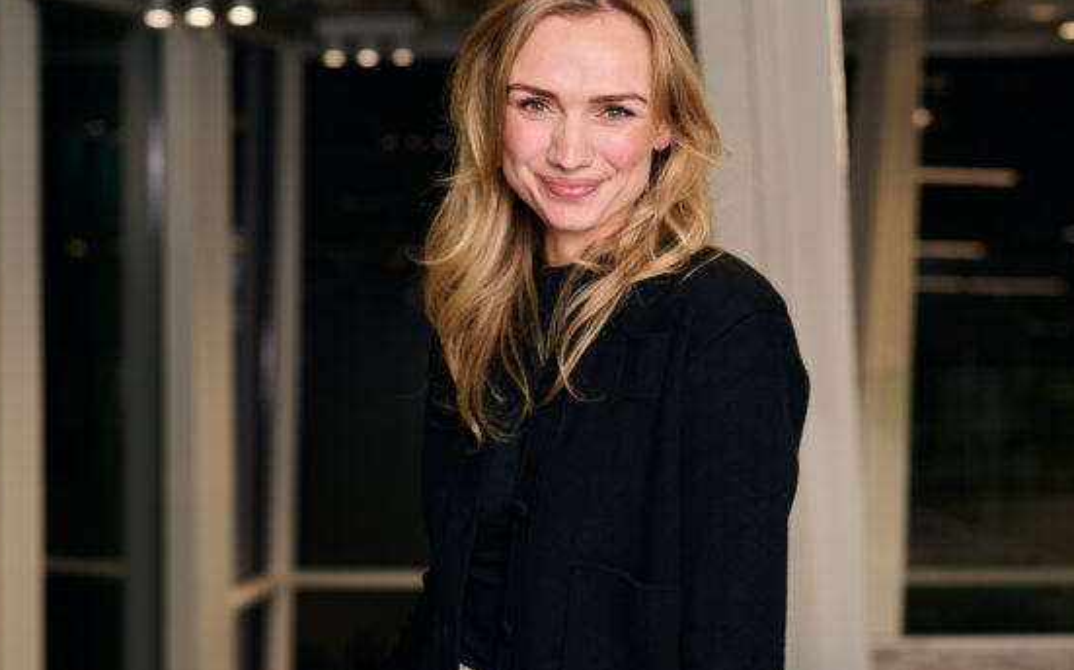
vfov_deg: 17.6
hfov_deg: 27.9
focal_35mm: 74
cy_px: 283
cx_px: 567
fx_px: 2165
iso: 320
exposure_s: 1/125
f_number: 2.8
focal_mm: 50
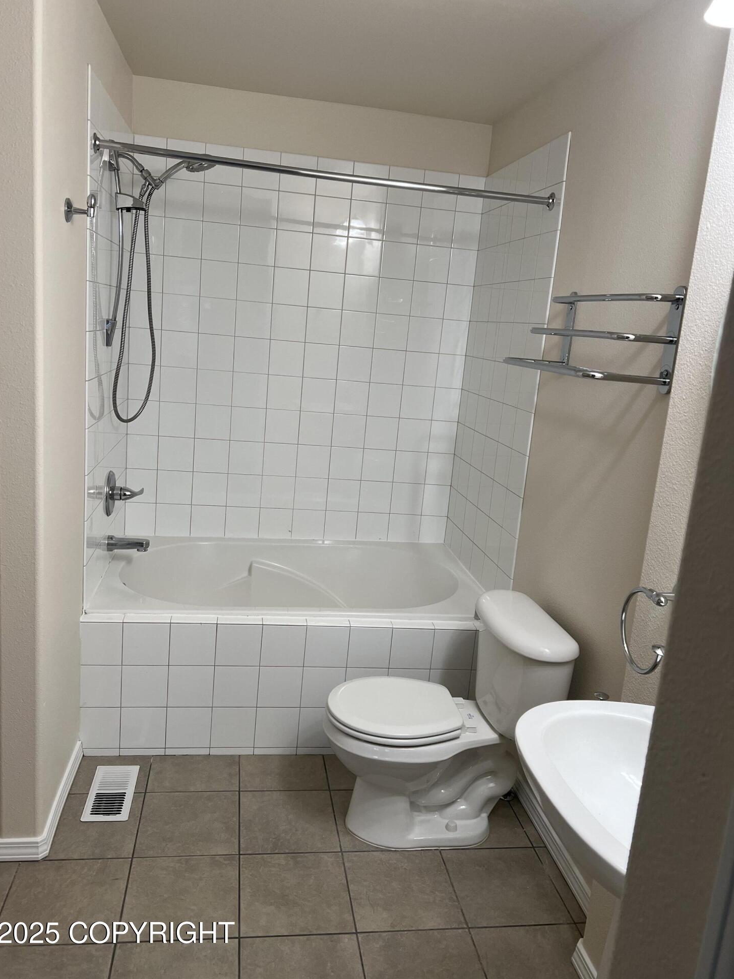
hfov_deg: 51.3
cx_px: 354
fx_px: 764
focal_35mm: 27
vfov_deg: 65.3
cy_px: 471
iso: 100
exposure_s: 1/120
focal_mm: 5.7
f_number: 1.5
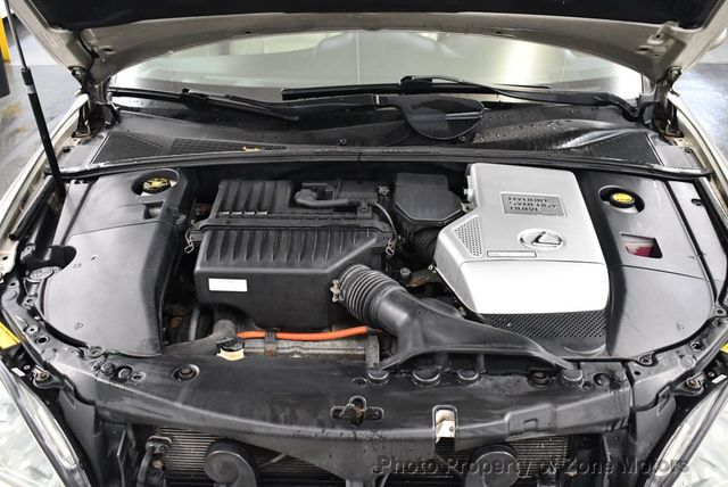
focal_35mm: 36
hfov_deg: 53.1
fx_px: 729
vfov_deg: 36.9
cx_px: 364
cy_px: 244
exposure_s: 1/125
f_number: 3.5
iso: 3200
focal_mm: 18
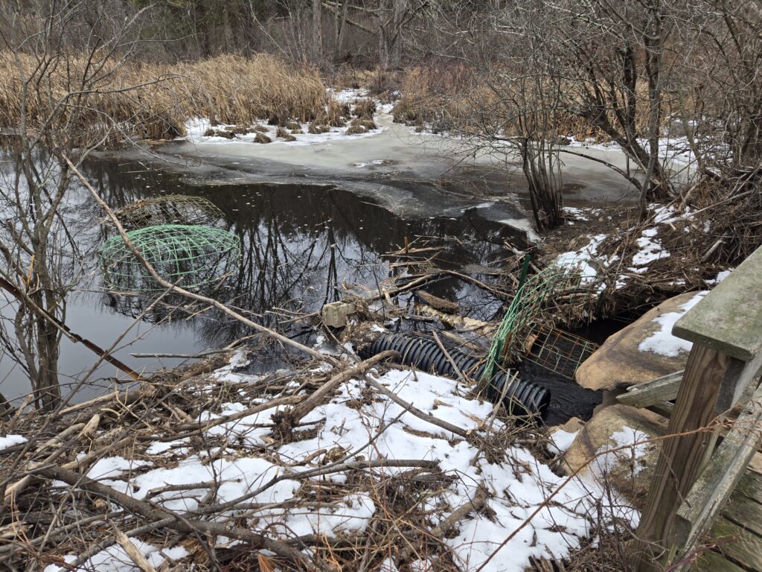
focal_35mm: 23
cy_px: 286
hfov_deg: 73.9
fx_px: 506
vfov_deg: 58.9
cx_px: 381
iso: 25
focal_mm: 5.4
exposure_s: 1/188
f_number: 1.8
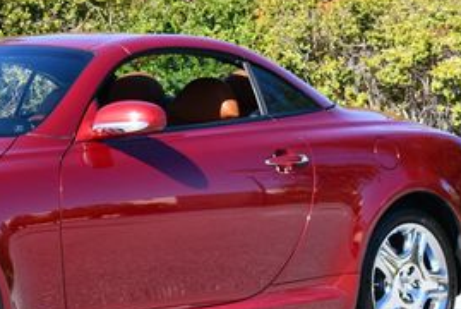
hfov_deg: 11.9
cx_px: 10
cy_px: 122
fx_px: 2192
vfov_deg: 8.0
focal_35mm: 171
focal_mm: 36
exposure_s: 1/250
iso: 160
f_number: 8
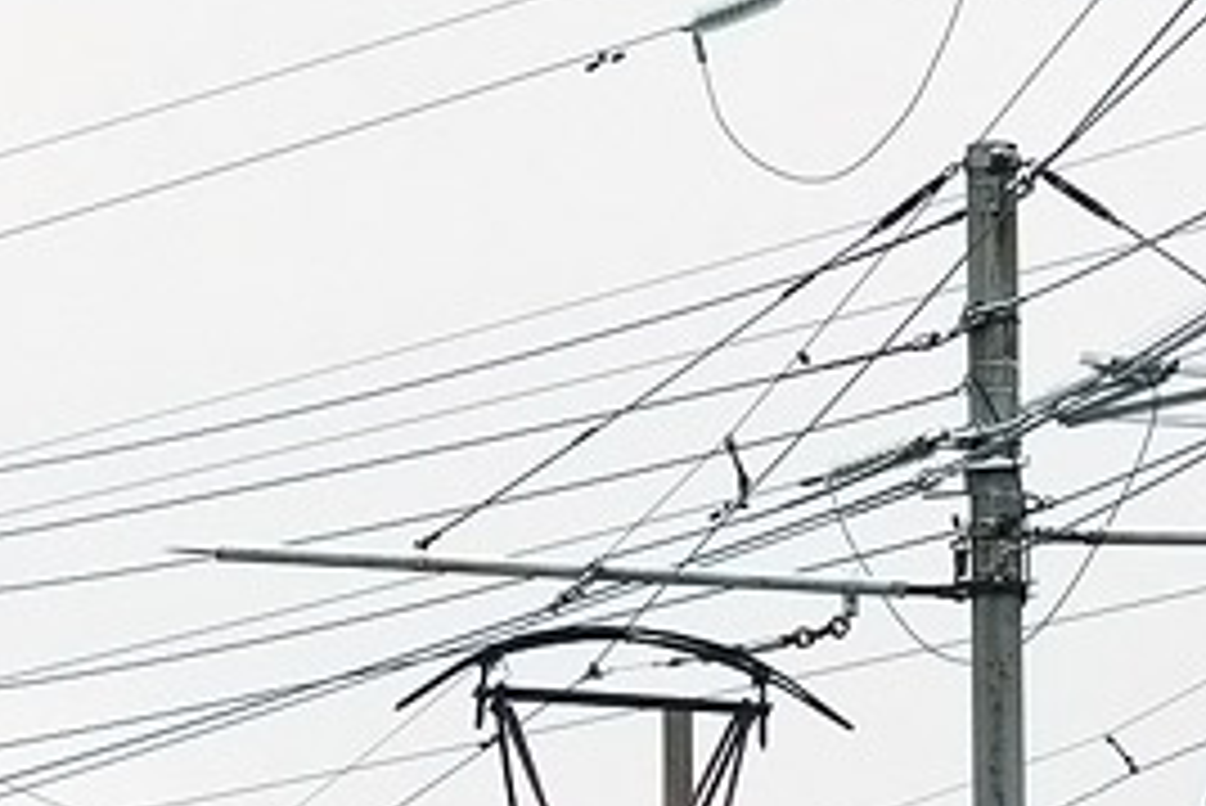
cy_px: 1085
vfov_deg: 5.4
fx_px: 8547
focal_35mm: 255
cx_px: 850
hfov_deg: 8.1
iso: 125
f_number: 5.6
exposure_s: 1/500
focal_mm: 21.29
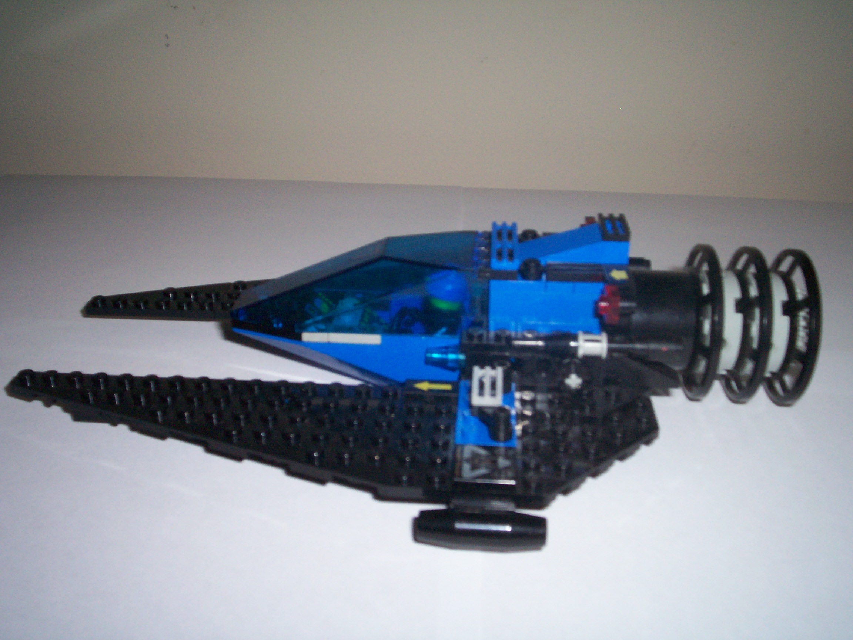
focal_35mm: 36
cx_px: 426
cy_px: 320
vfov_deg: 39.7
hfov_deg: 51.4
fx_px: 887
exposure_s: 1/64
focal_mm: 5.9
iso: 140
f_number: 4.5
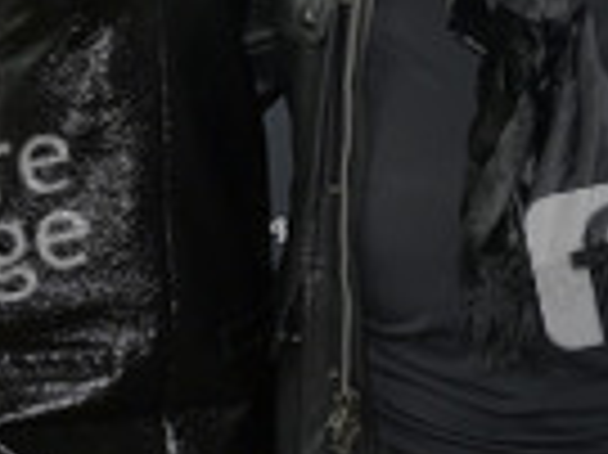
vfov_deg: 10.4
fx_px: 2492
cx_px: 347
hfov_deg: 13.9
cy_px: 18
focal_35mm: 142
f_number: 5
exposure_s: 1/250
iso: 800
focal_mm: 50
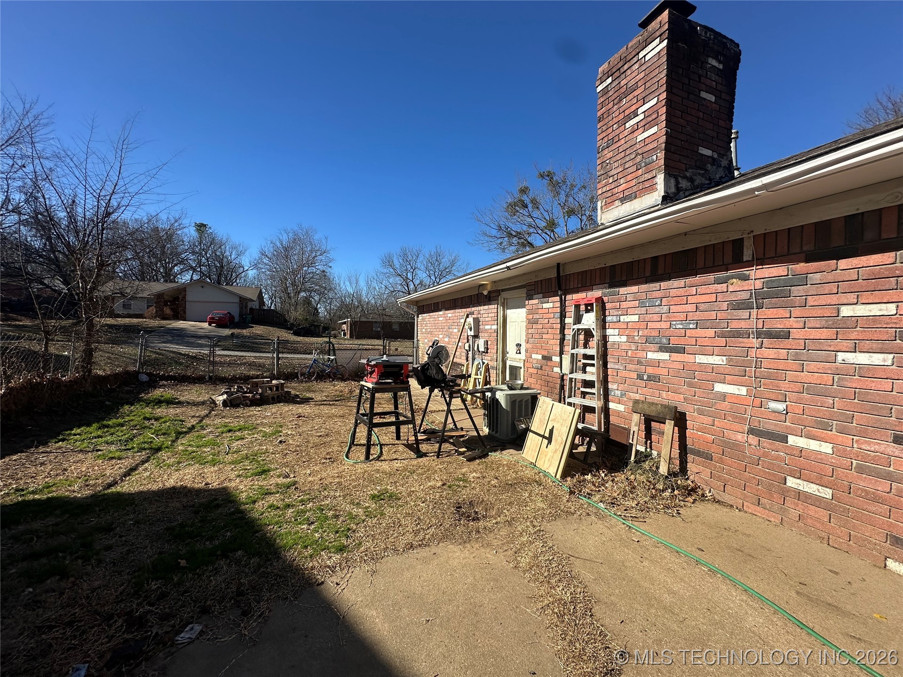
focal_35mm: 14
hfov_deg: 102.1
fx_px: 365
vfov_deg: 85.7
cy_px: 338
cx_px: 452
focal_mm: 2.22
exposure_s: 1/1916
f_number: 2.2
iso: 50
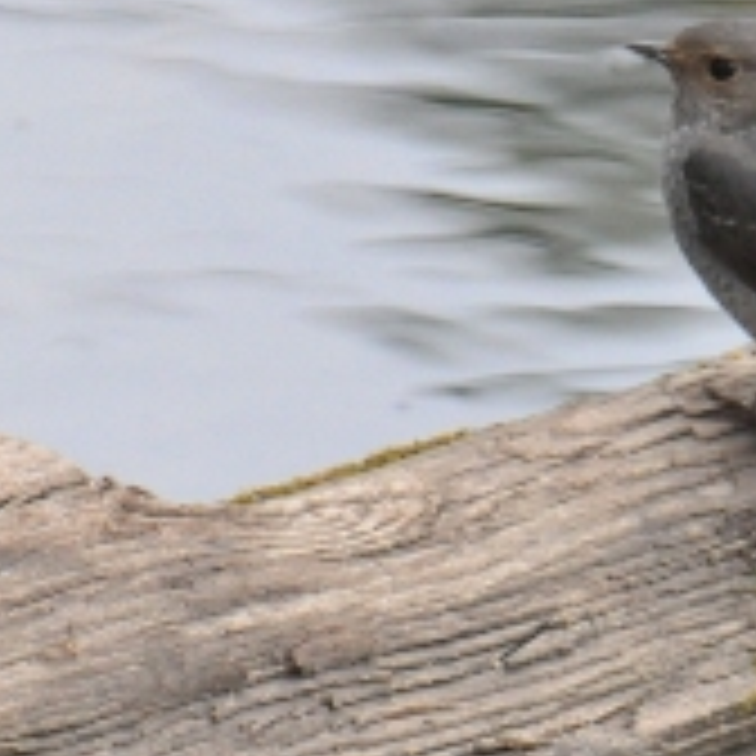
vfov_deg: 0.7
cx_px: 752
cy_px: 349
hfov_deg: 0.7
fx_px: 58683
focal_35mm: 2375
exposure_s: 1/640
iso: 2000
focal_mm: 700
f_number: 13
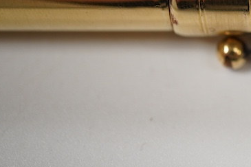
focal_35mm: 111
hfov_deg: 17.6
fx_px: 774
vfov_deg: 12.2
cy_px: -3
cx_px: 301
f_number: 5
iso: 640
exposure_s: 1/125
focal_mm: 30
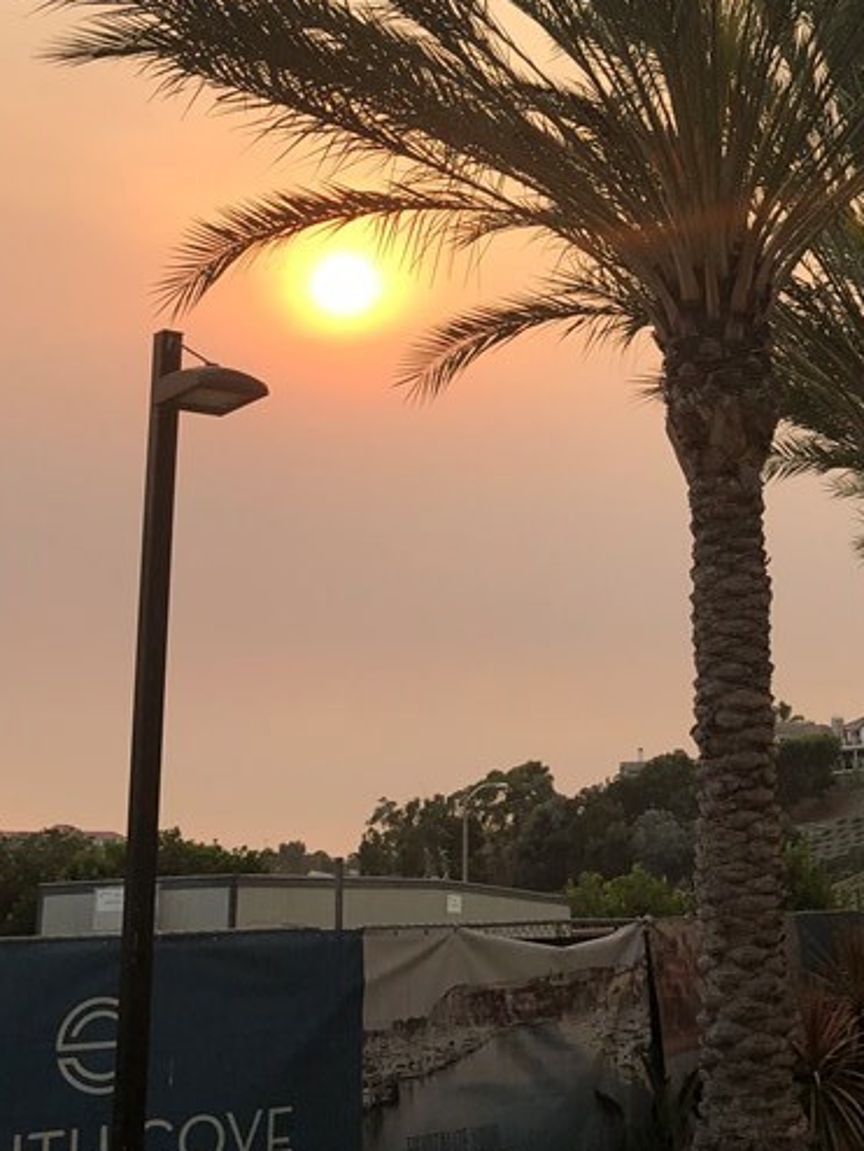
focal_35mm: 58
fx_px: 1929
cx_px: 680
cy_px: 270
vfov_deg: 32.5
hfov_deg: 24.9
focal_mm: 4
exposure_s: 1/1567
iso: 20
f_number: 1.8
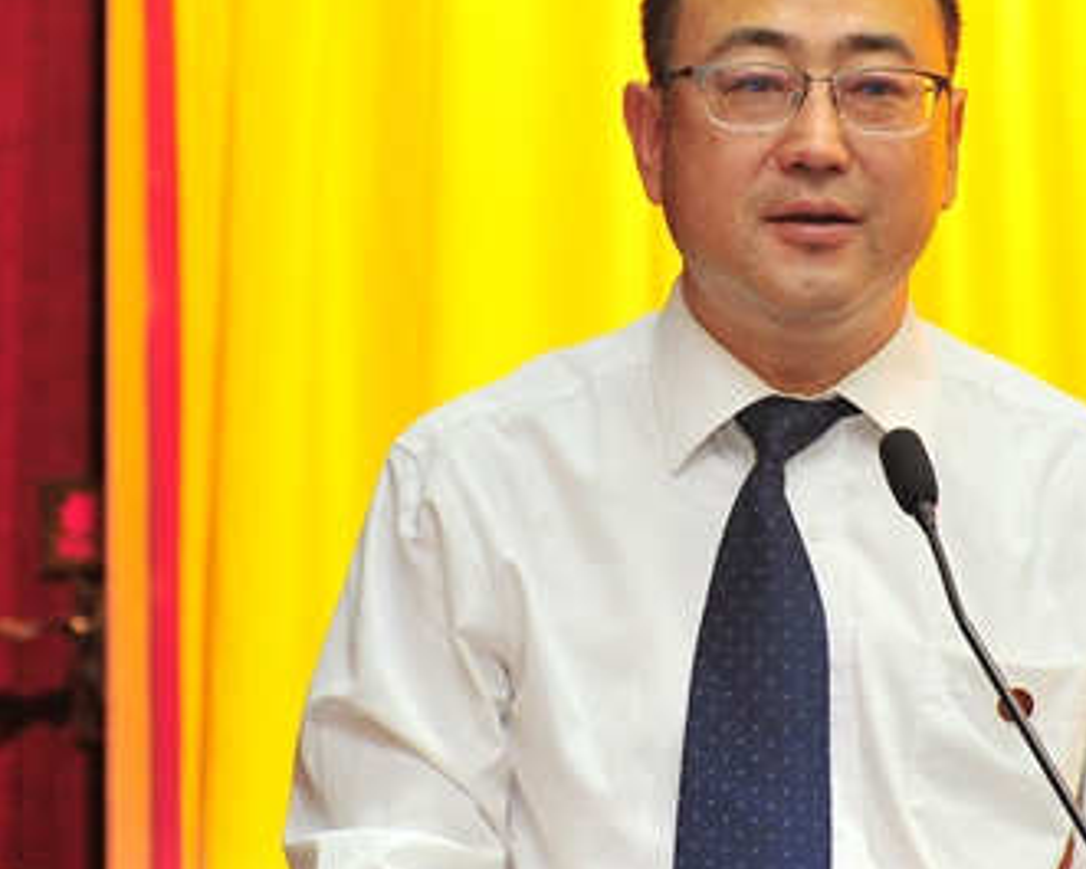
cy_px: 380
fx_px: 3826
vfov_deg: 13.0
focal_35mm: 119
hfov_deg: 16.1
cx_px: 771
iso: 800
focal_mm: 70
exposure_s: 1/160
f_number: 4
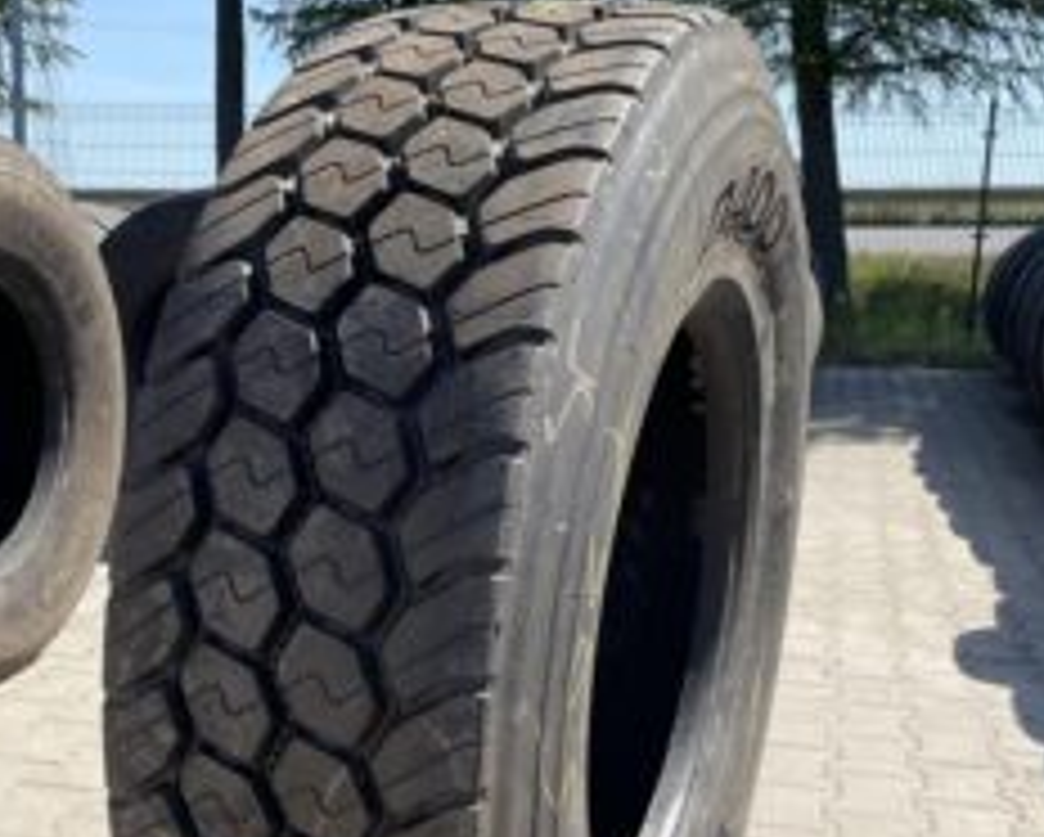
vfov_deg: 31.6
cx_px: 414
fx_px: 1453
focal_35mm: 47
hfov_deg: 39.3
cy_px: 614
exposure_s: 1/1984
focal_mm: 4.2
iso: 32
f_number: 1.6
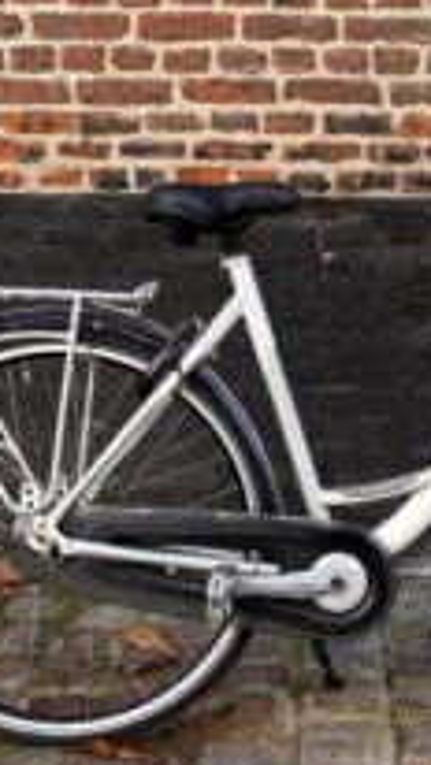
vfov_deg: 37.8
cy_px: 401
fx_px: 1117
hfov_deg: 21.2
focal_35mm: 55
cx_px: 412
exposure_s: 1/365
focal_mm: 5.96
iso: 50
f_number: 1.6
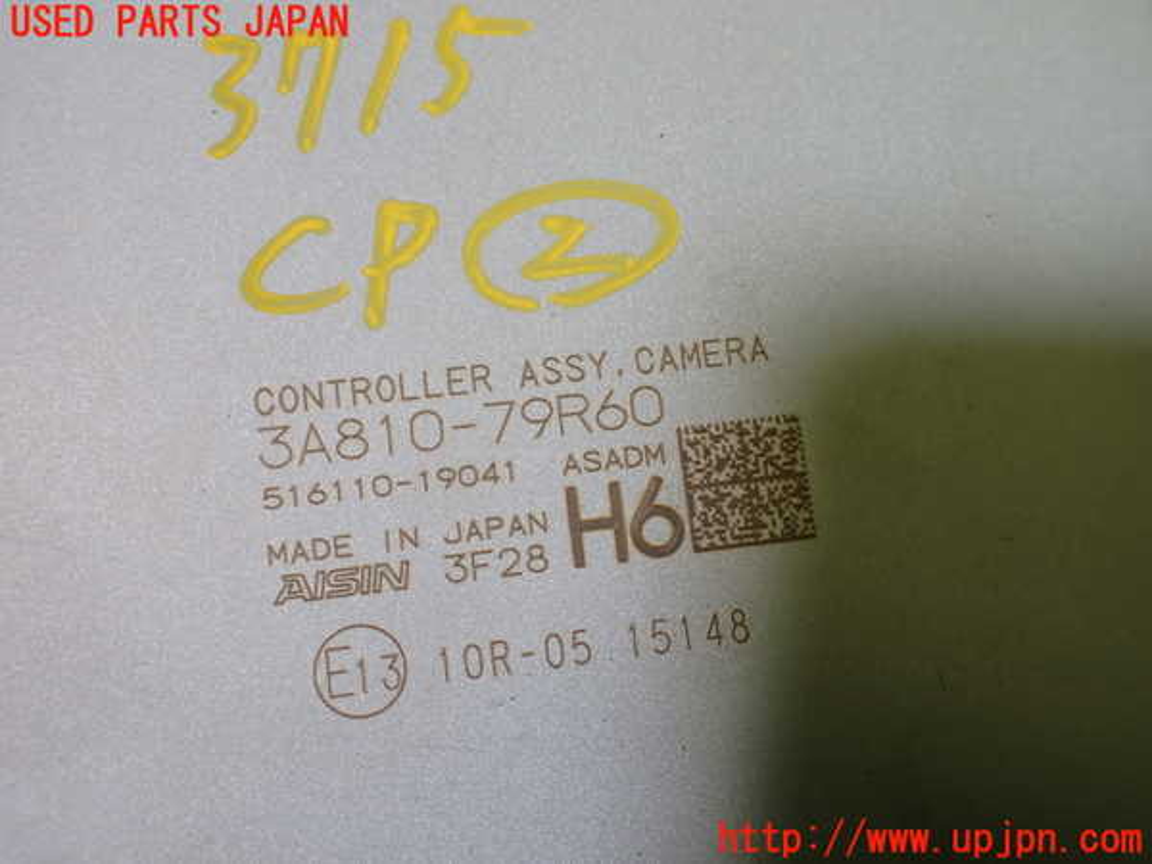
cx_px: 576
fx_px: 998
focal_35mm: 30
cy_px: 432
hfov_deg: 60.0
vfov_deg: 46.8
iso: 100
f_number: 2.3
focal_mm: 5.4
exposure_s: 1/160
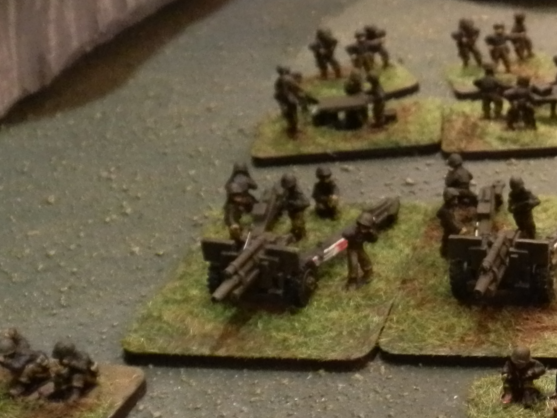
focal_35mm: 69
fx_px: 1110
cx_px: 606
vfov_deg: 21.3
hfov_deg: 26.1
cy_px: 226
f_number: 3.1
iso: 400
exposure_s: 1/80
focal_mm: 5
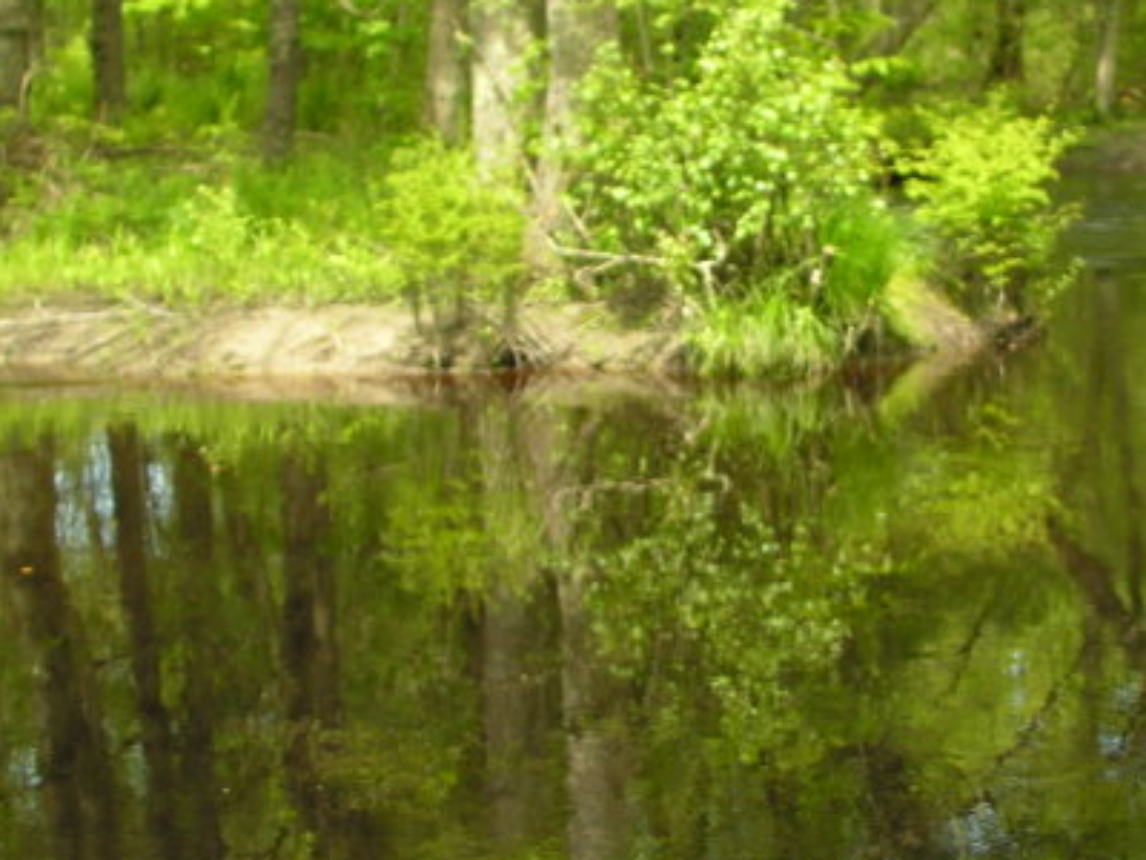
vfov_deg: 19.1
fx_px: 2549
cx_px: 742
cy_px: 473
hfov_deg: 25.2
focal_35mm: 77
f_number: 3.2
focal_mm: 8.9
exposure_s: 1/125
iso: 50
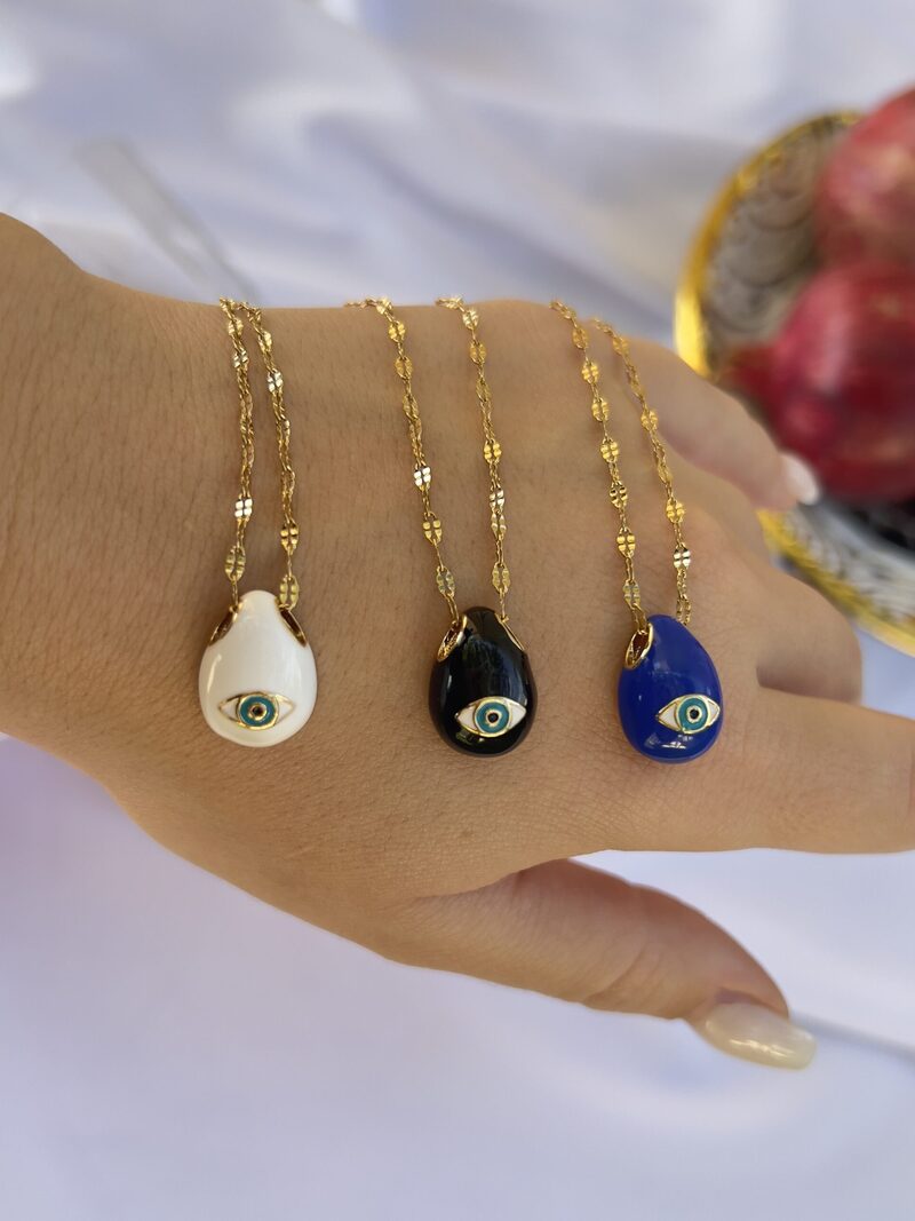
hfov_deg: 53.1
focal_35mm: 26
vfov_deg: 67.3
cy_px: 610
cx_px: 458
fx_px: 917
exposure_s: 1/227
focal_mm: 5.7
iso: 40
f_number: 1.5
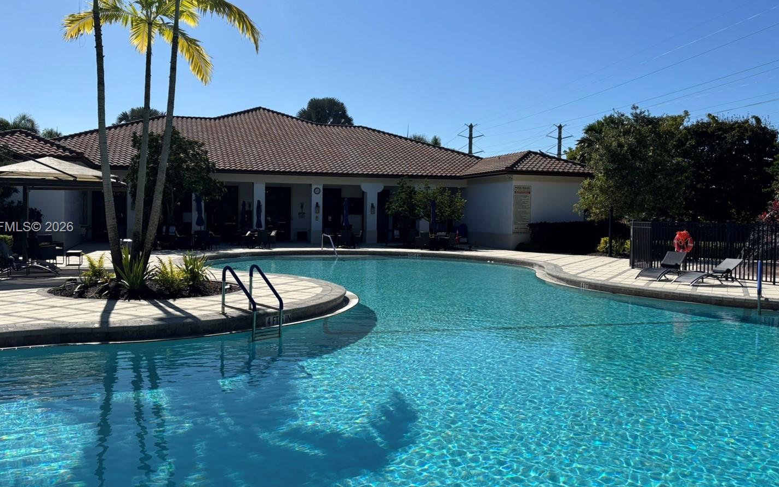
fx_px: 658
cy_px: 228
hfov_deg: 61.0
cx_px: 341
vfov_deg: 40.6
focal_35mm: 31
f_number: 1.6
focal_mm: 5.96
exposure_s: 1/5618
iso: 50
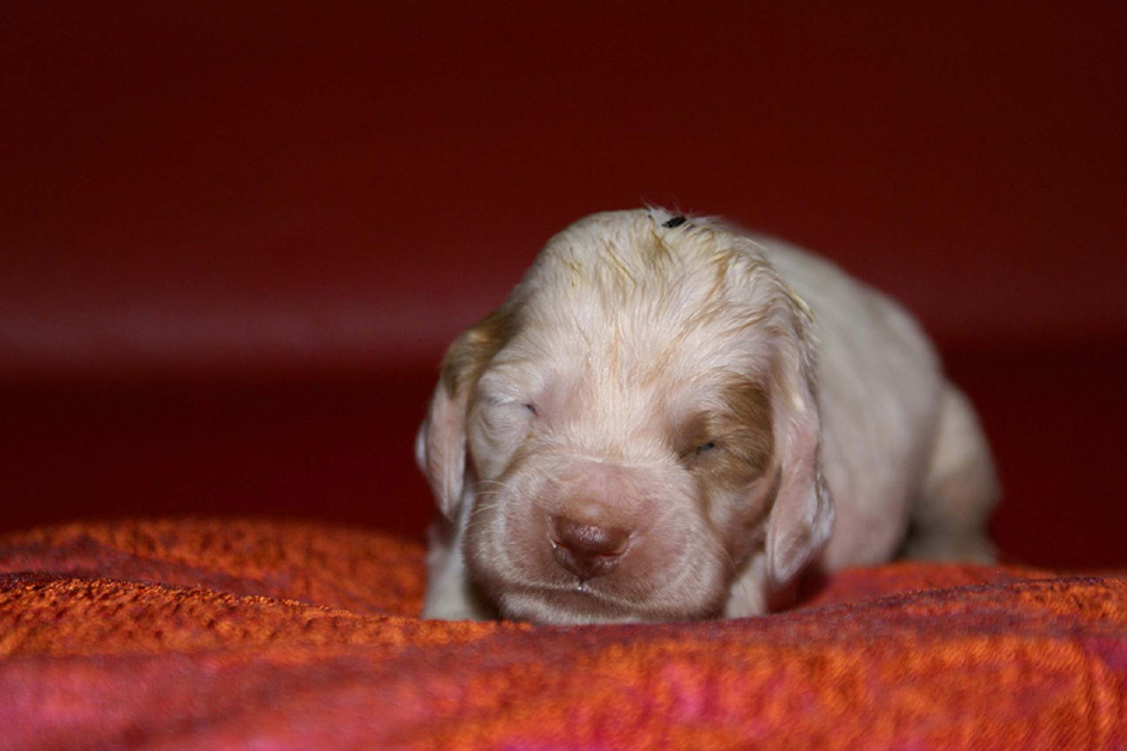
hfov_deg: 19.5
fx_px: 3286
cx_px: 564
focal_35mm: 105
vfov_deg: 13.0
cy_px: 376
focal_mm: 70
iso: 400
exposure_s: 1/125
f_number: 5.6
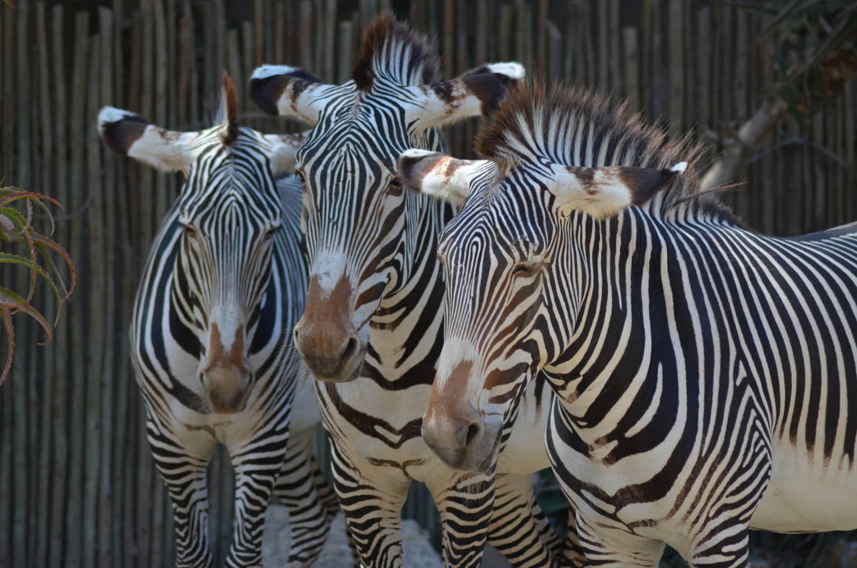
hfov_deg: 7.1
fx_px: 6949
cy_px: 284
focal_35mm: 292
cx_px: 428
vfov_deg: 4.7
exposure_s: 1/1000
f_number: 4.8
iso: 640
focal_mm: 195
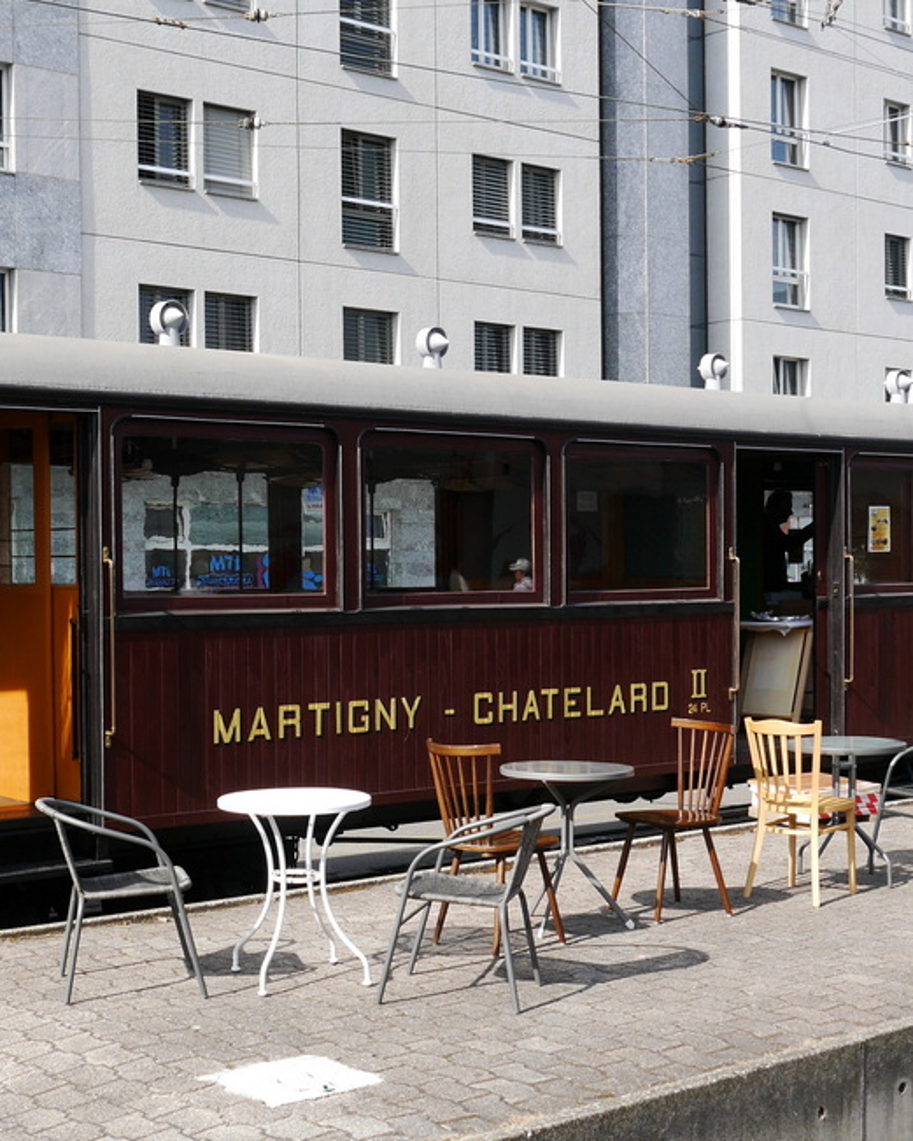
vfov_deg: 34.7
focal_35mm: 54
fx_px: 1824
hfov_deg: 28.0
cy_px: 627
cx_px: 324
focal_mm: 15
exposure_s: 1/320
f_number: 6.3
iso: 160
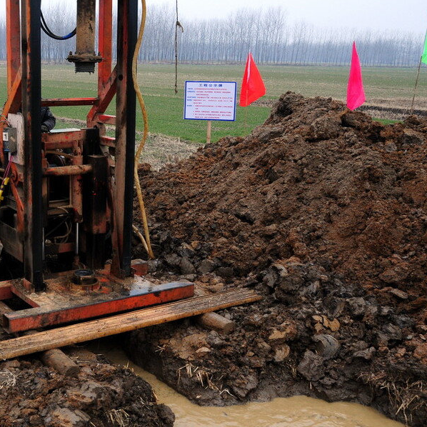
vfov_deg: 36.8
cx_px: 49
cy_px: 232
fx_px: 642
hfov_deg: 34.8
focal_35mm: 46
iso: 400
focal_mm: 18
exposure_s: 1/200
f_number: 7.1
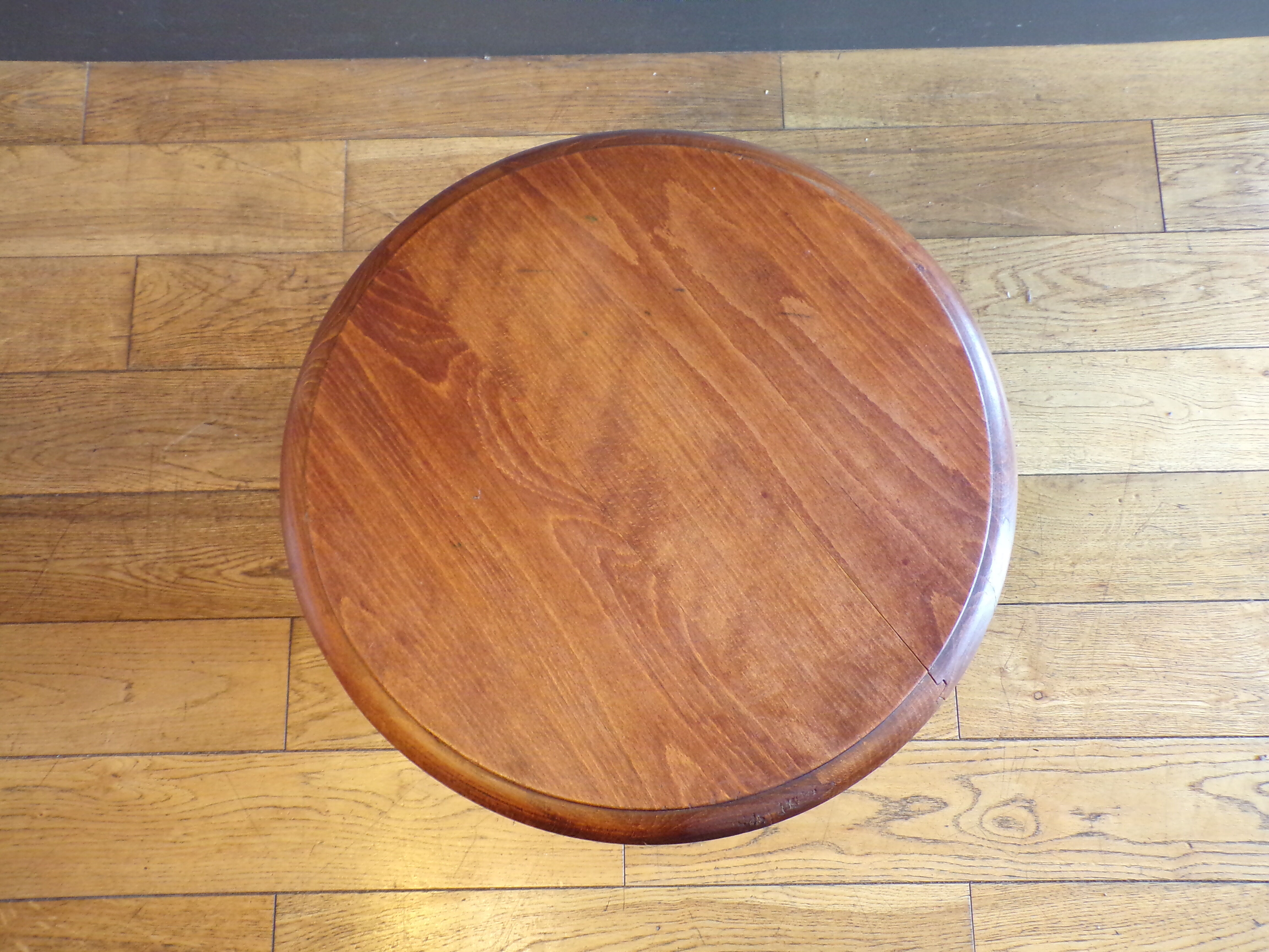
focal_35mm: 32
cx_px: 634
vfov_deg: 44.2
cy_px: 476
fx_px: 1173
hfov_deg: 56.8
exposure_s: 1/17
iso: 352
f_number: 3.2
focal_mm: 5.8
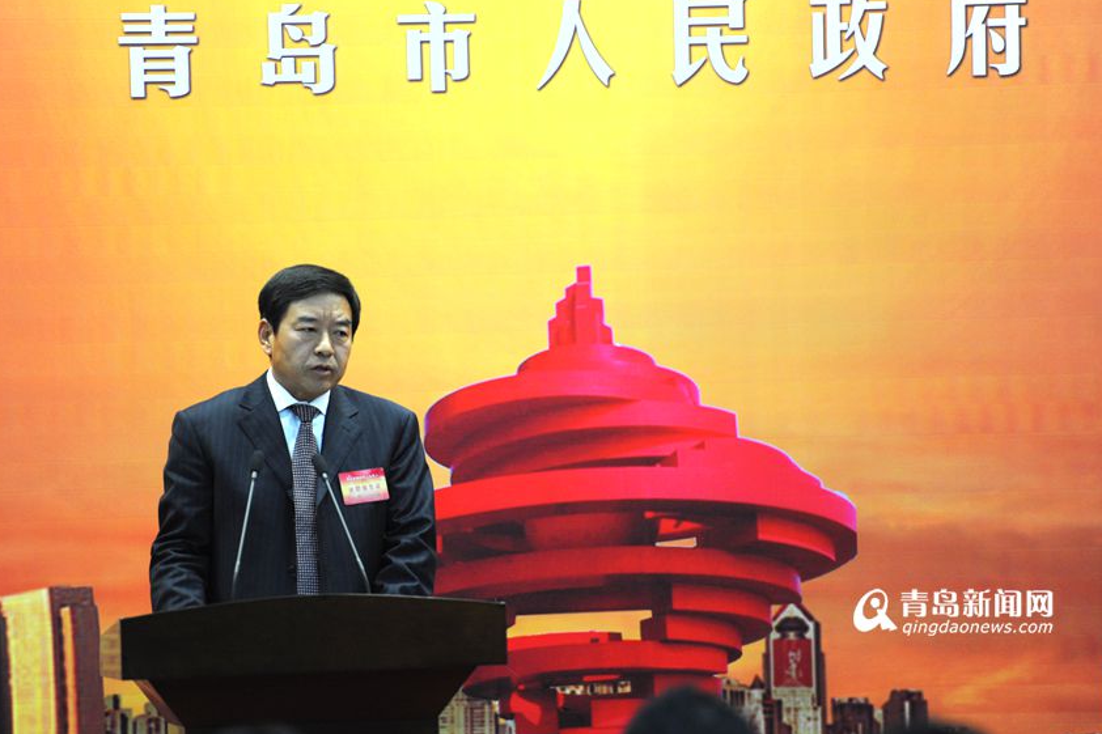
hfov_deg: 9.0
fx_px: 6978
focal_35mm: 228
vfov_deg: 6.0
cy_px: 362
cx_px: 505
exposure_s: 1/250
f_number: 2.8
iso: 1600
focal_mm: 200
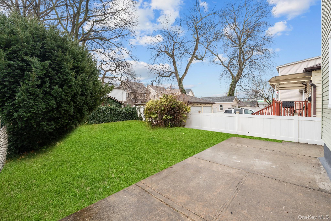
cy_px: 110
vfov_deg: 81.2
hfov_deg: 104.3
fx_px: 129
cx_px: 166
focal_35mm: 14
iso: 1000
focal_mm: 14
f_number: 10
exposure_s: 1/80
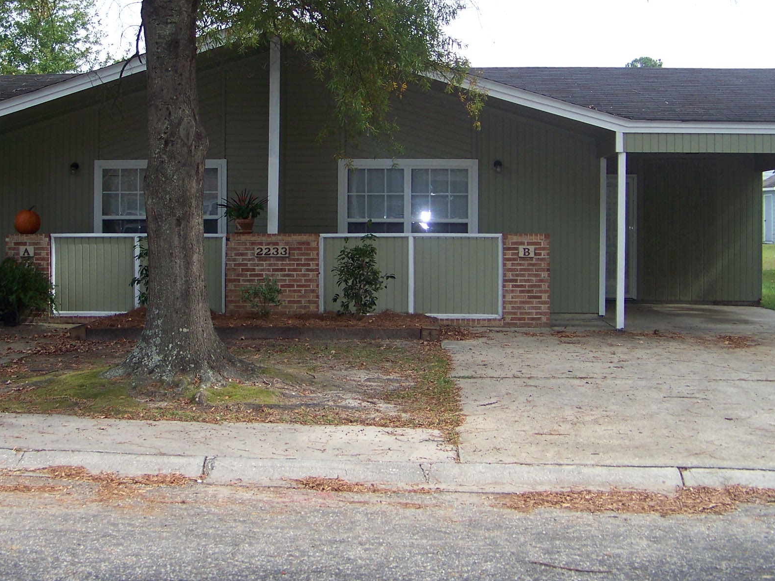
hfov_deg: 34.2
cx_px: 298
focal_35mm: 56
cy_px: 212
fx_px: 1253
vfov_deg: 26.0
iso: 64
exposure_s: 1/320
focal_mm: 6.75
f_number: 2.8
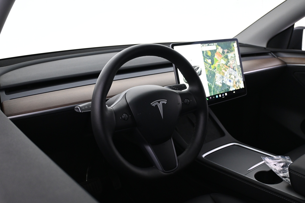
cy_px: 102
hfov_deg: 56.1
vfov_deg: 39.1
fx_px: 286
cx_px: 152
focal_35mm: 34
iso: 1600
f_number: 4
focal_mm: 22.5
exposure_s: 1/30
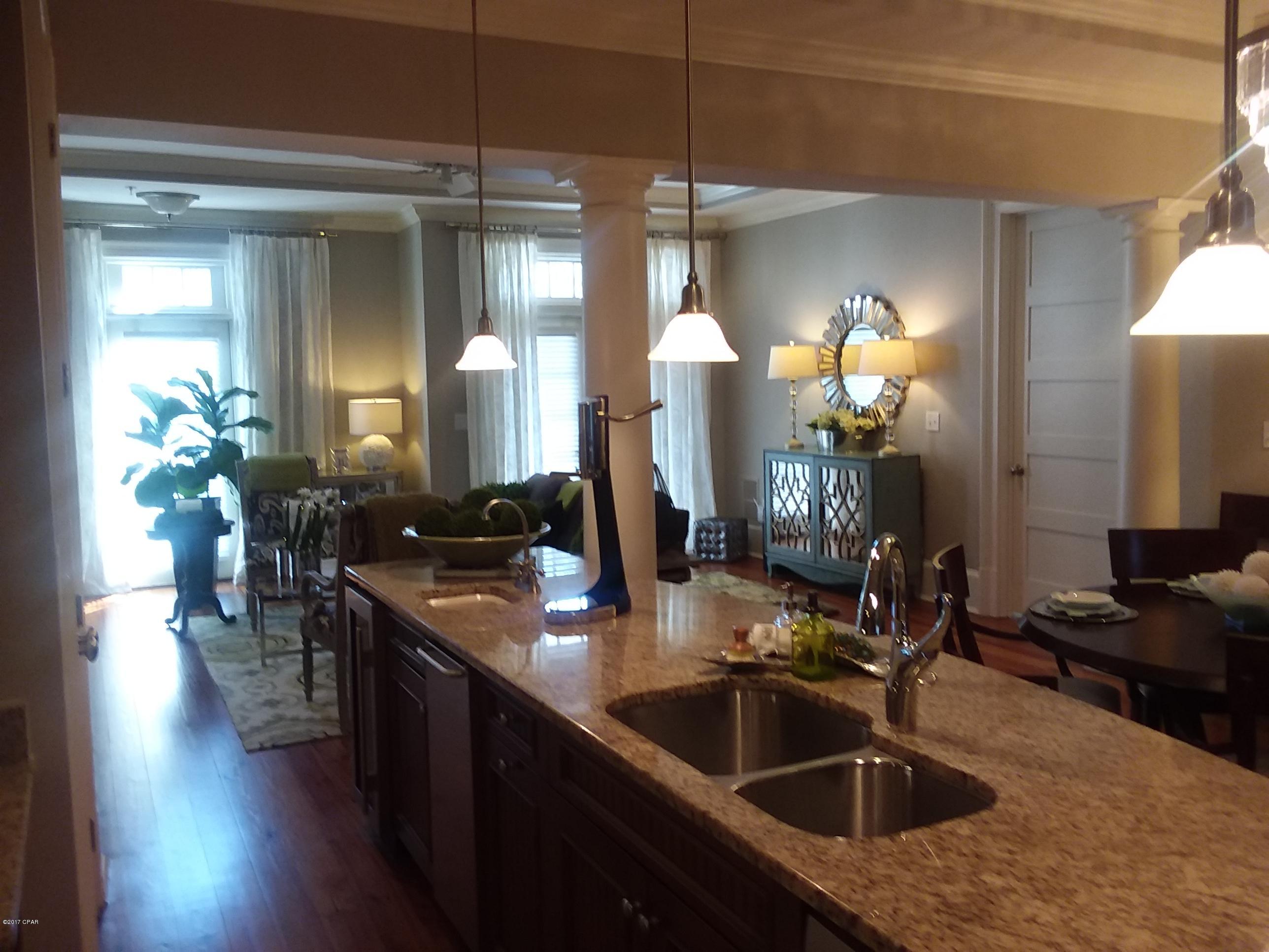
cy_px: 476
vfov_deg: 48.2
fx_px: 1063
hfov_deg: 61.7
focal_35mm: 29
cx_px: 634
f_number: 1.9
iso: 50
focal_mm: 2.47
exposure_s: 1/30
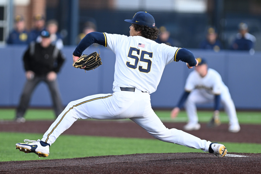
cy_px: 87
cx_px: 130
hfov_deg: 6.9
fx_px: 2175
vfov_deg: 4.6
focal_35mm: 300
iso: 800
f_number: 3.5
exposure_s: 1/2000
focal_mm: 300
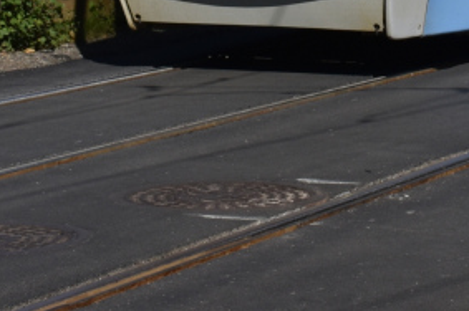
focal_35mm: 207
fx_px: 2694
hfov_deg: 9.8
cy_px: -348
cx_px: 542
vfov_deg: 6.4
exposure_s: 1/640
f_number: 8
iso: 100
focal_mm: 30
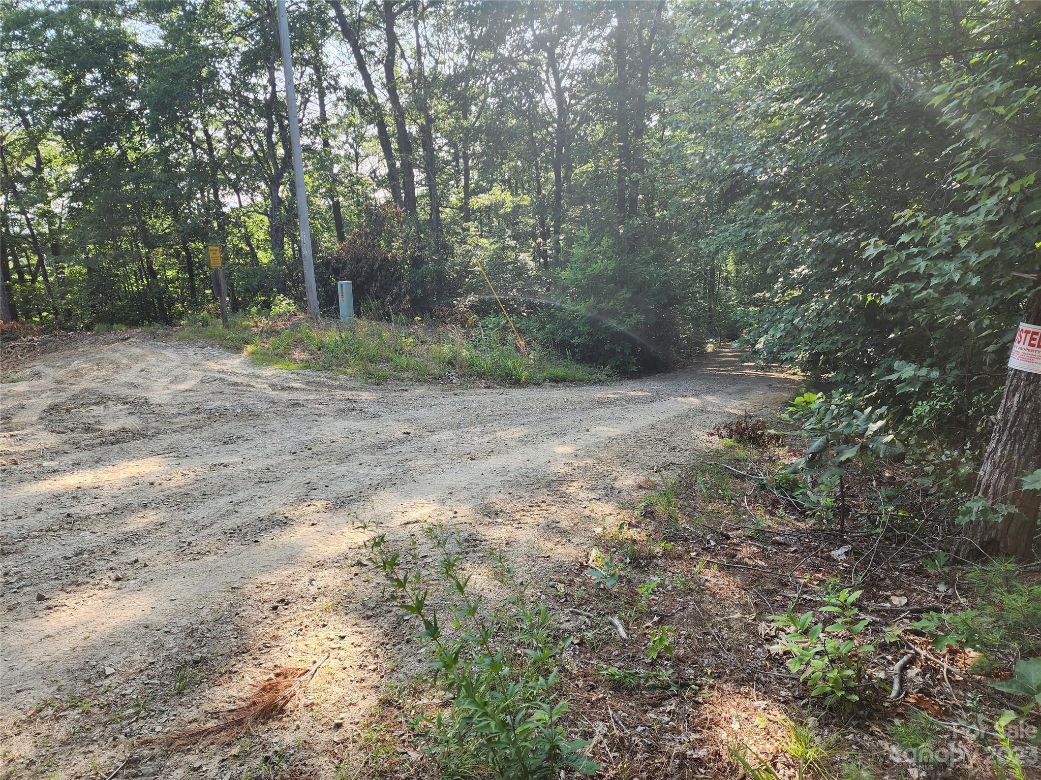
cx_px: 520
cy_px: 390
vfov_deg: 58.9
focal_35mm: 23
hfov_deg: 73.9
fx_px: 692
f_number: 1.8
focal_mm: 6.4
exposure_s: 1/180
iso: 20
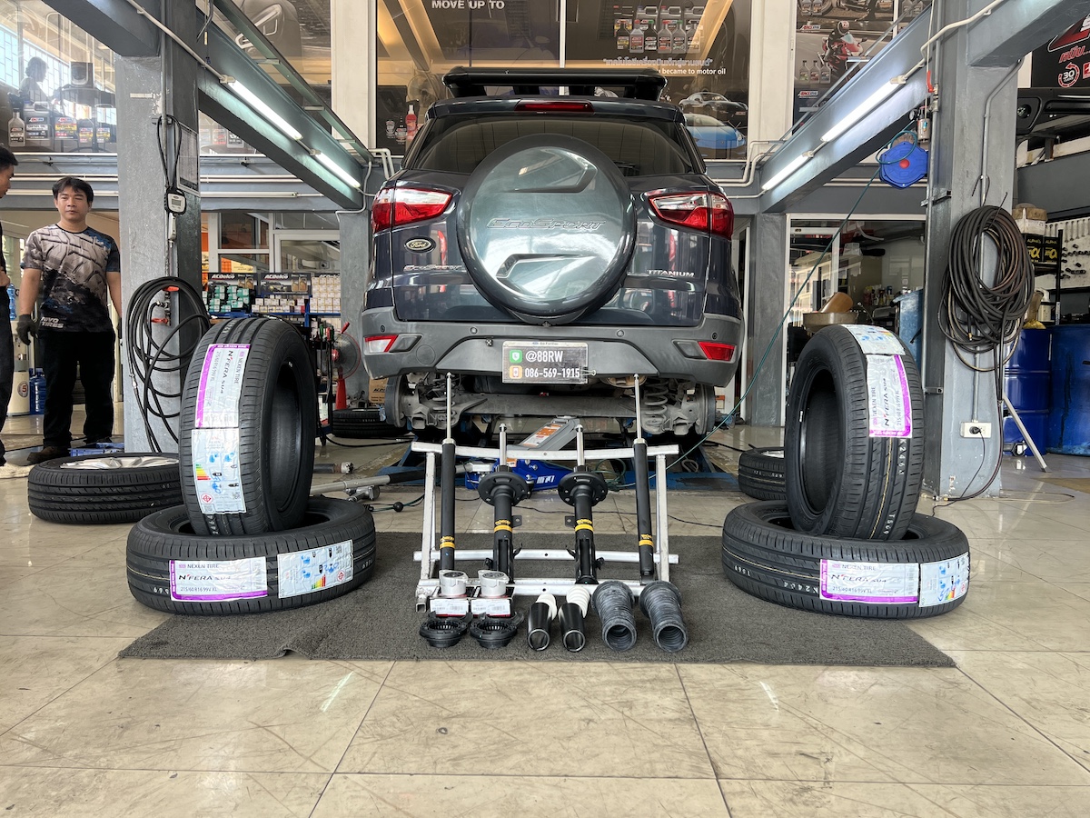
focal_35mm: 26
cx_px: 545
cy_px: 409
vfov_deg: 53.1
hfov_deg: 67.3
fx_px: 819
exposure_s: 1/100
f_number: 1.5
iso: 80
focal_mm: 5.7
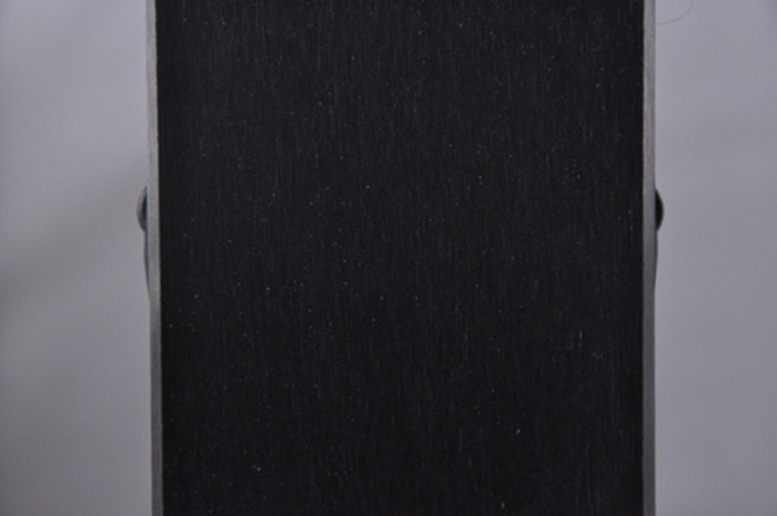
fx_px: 3396
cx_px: 388
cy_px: 258
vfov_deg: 8.7
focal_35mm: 158
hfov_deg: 13.1
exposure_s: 1/125
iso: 3200
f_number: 9.5
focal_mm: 105
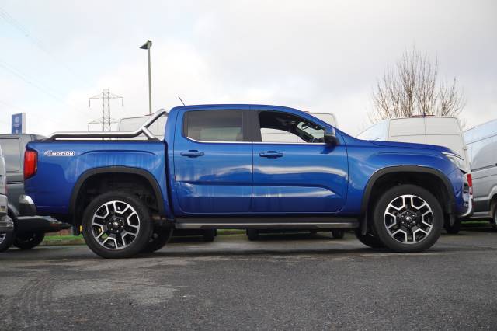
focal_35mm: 46
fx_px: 642
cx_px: 248
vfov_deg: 28.9
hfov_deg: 42.3
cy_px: 166
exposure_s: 1/60
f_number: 4.5
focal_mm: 31
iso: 100
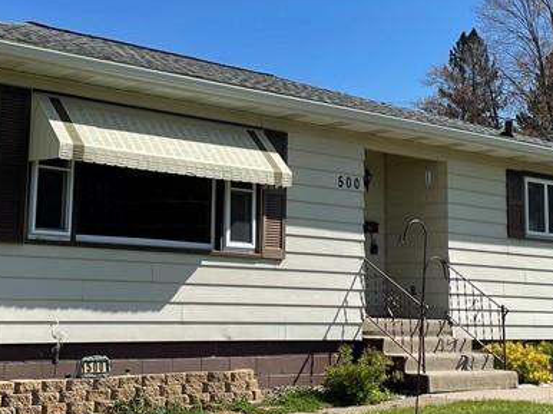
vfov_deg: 21.2
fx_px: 1102
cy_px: 132
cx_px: 219
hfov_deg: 28.1
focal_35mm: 69
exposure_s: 1/3731
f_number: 1.6
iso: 32
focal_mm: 4.2
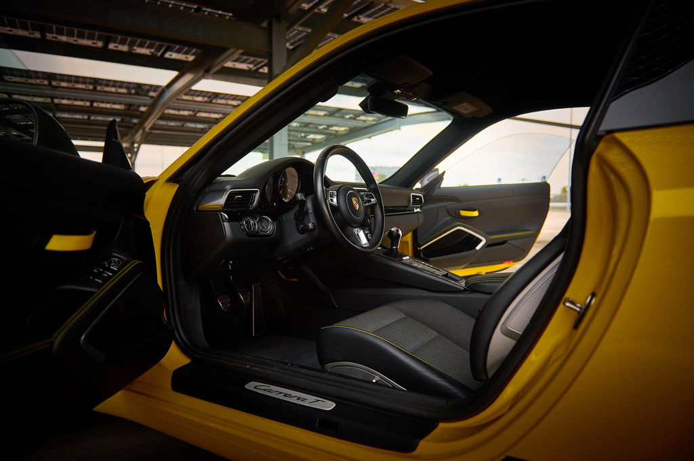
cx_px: 347
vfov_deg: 53.1
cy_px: 230
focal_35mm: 24
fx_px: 462
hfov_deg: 73.8
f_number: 2.8
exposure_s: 1/1000
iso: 800
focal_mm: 24
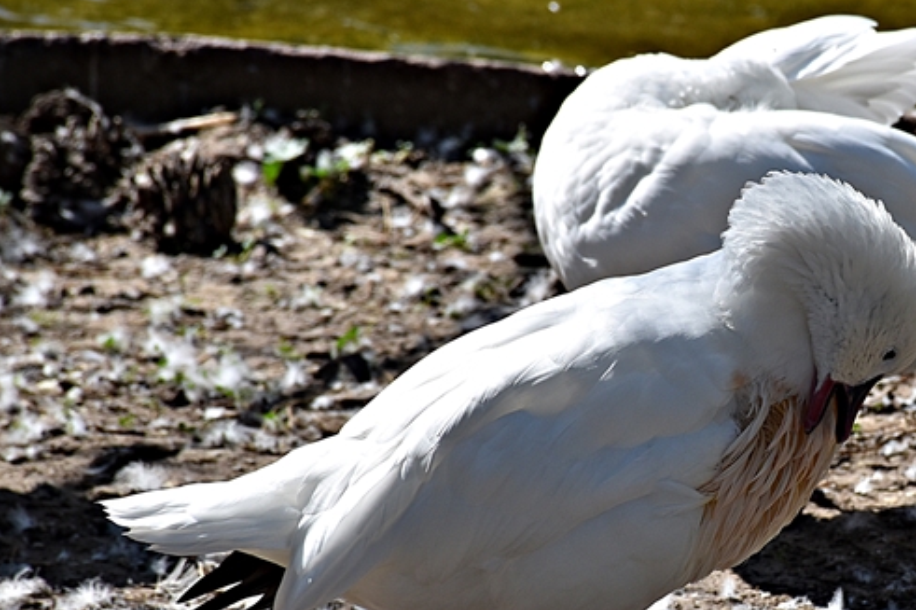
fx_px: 11140
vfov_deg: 3.1
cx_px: 853
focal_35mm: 438
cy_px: 339
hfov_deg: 4.7
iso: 200
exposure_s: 1/640
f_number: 6.3
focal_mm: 140
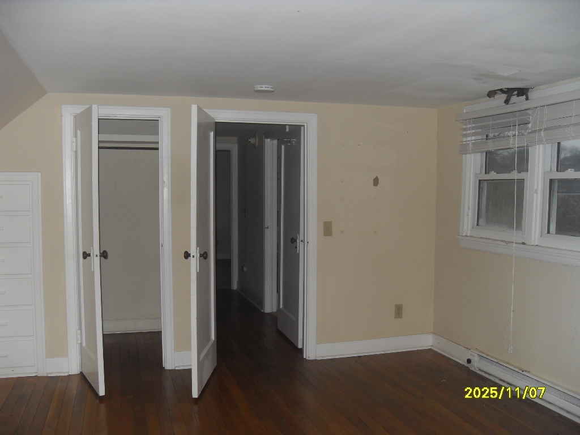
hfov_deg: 54.0
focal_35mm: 34
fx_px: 570
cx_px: 290
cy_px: 218
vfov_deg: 41.8
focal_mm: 6.3
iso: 120
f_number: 2.8
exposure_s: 1/45
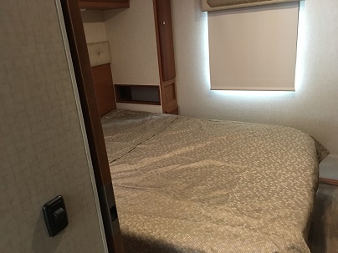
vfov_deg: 48.2
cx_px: 169
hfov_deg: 61.7
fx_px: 283
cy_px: 126
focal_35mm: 29
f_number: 2.2
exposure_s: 1/4
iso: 80
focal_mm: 4.15
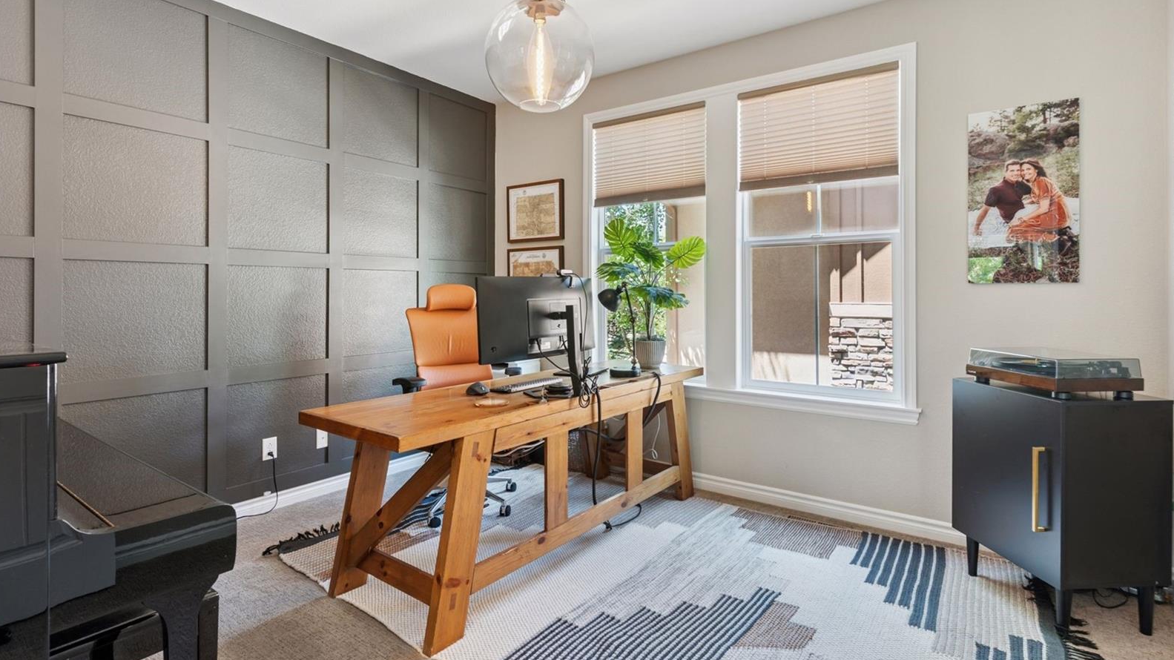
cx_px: 585
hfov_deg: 92.7
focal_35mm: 18
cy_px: 299
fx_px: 560
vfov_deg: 60.9
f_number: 8
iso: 400
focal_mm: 17
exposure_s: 1/5
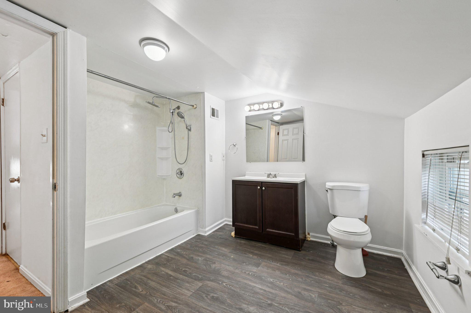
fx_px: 183
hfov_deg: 104.3
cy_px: 156
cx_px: 236
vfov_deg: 81.1
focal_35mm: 14
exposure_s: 1/15
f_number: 8
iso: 360
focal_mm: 14
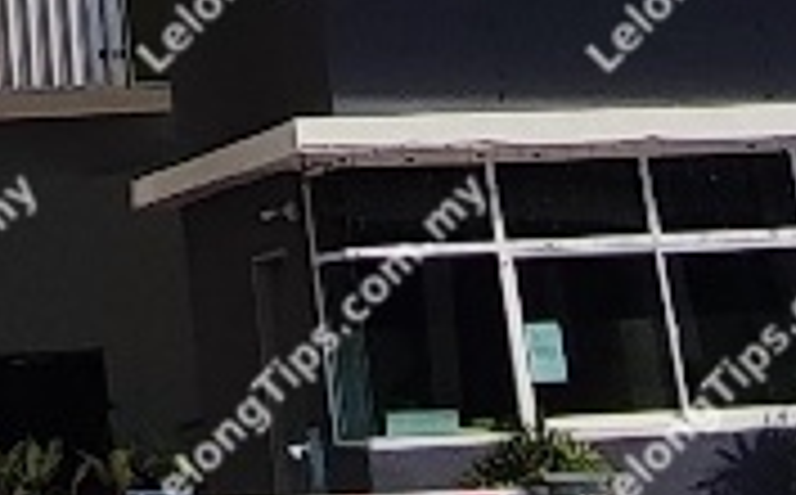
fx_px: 2642
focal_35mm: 122
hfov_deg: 16.3
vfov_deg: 7.9
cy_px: -1334
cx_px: -207
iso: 50
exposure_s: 1/1443
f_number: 2.2
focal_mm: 1.65
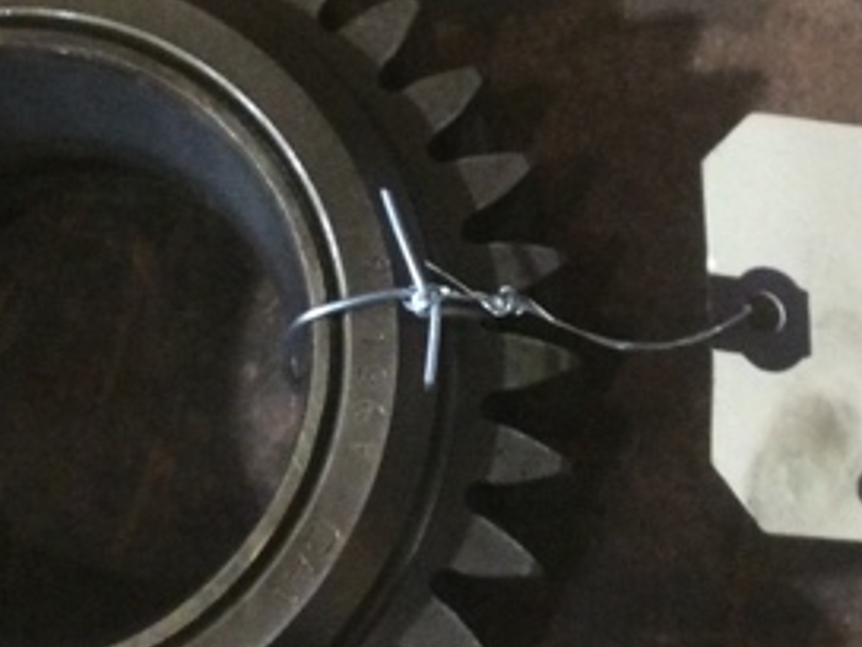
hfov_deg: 20.9
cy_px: 320
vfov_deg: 15.7
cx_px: 380
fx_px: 2341
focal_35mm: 94
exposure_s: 1/24
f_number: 2.4
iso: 250
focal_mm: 3.3
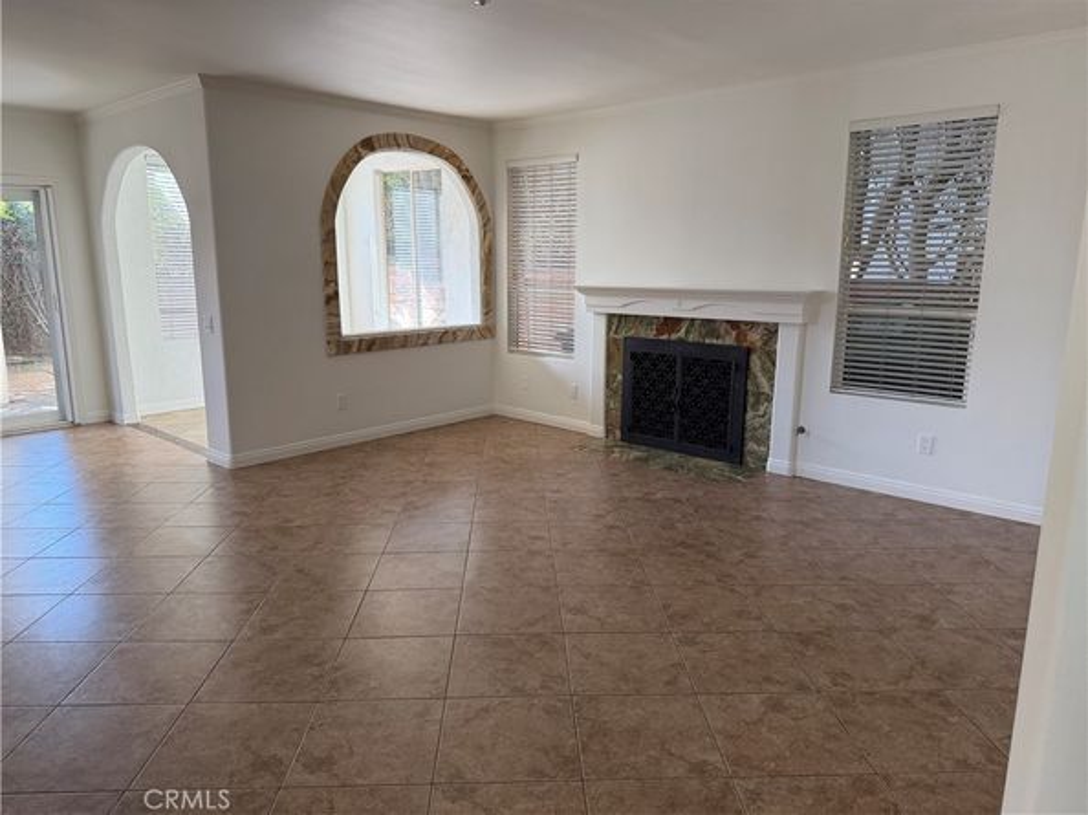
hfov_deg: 71.6
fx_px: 754
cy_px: 408
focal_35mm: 24
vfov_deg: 56.8
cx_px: 544
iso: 160
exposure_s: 1/199
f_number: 1.78
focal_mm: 6.76
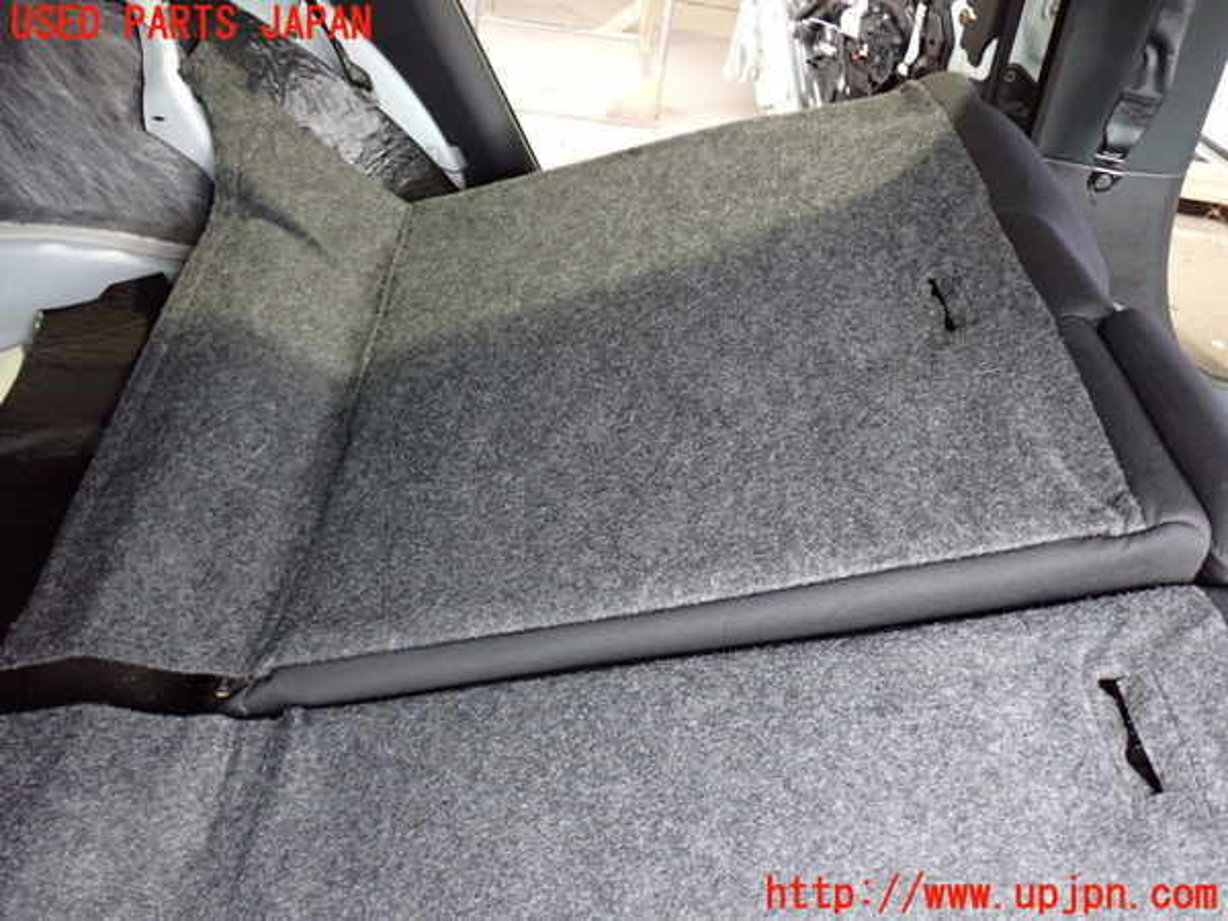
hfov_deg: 60.0
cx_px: 614
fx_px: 1064
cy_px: 460
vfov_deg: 46.8
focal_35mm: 30
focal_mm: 5.4
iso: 800
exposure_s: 1/30
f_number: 2.3
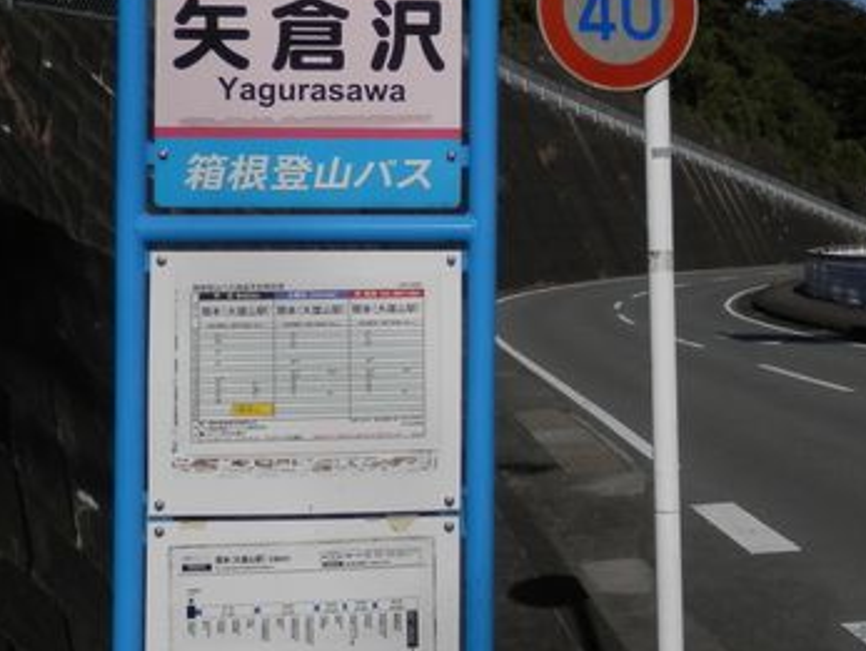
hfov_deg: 24.9
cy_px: 190
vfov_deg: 19.3
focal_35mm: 76
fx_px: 1903
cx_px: 774
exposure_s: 1/400
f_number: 9.7
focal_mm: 6
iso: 80
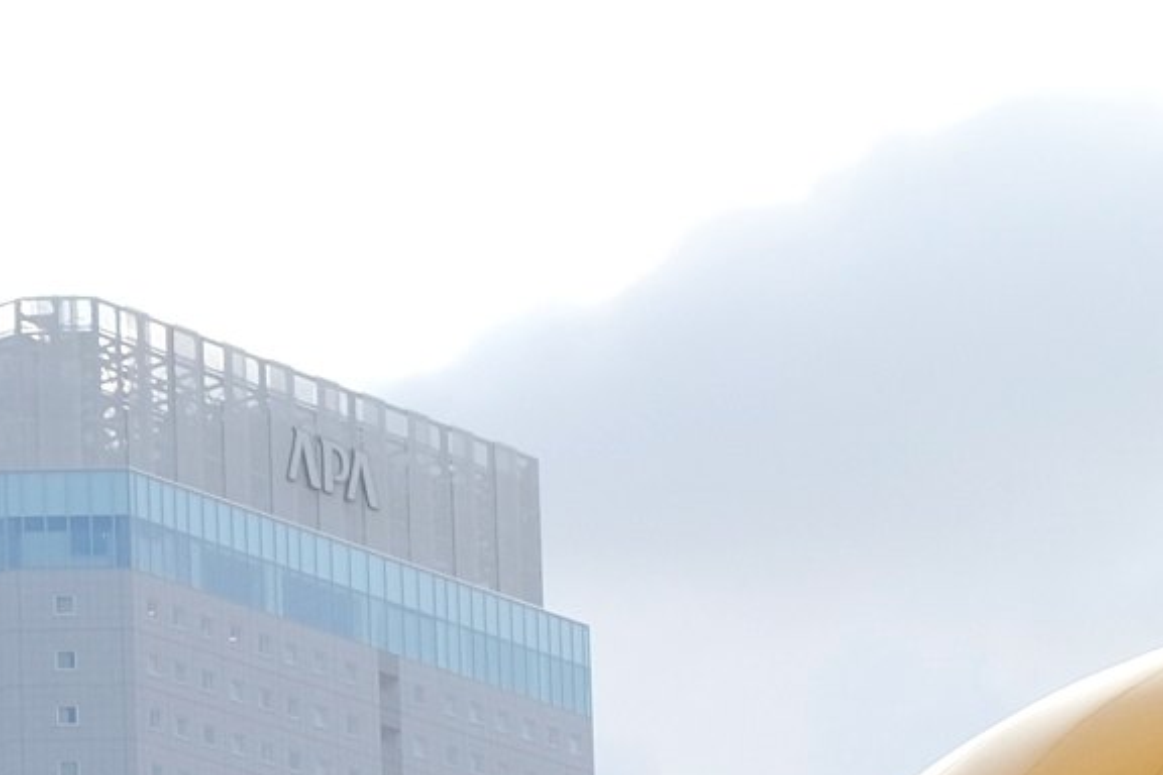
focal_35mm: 206
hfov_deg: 9.6
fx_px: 6654
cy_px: 1831
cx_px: -727
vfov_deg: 6.4
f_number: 5.6
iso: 800
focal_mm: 25.1
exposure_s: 1/900
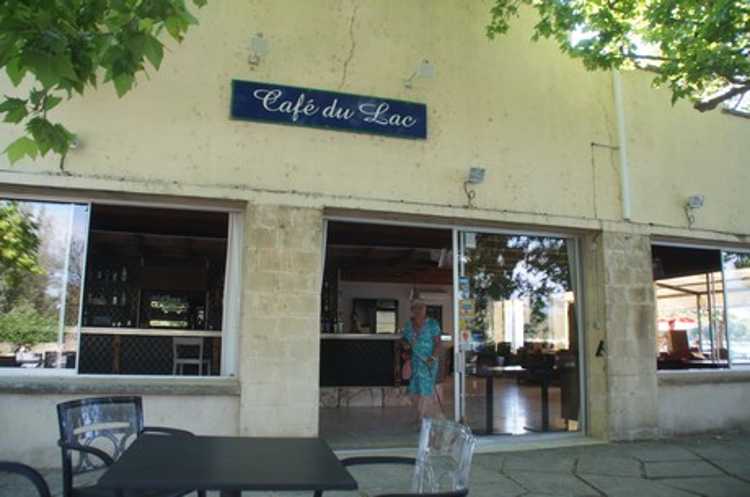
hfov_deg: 67.5
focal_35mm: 27
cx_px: 375
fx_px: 562
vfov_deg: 47.8
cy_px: 248
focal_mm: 18
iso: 100
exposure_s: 1/60
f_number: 4.5
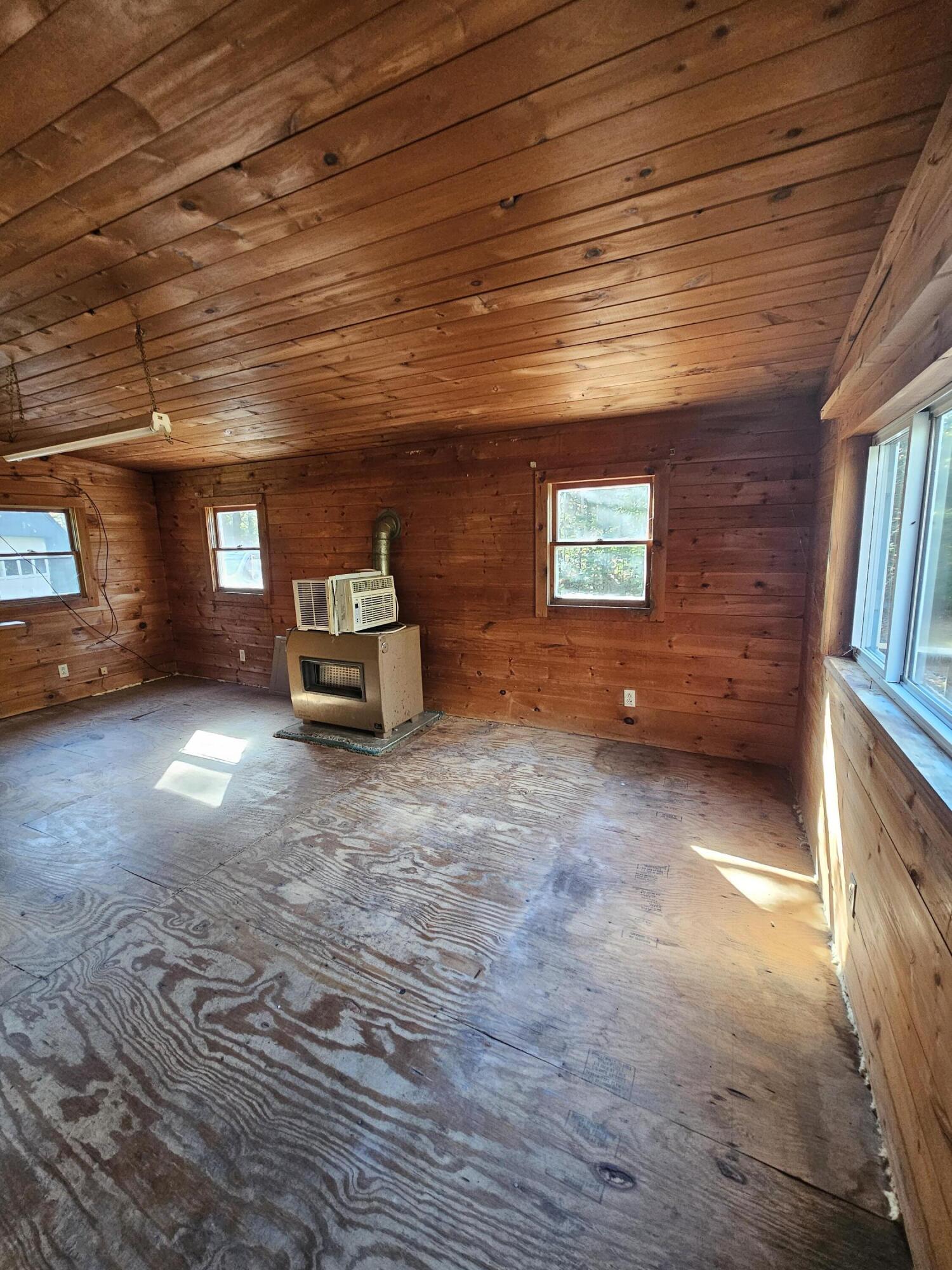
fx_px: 477
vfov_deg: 106.2
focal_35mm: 13
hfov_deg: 89.9
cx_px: 476
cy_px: 635
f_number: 2.2
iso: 400
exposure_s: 1/60
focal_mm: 2.2
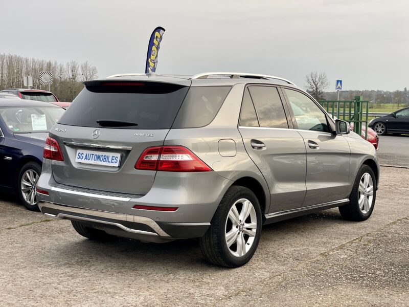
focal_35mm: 52
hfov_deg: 36.8
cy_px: 154
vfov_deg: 28.0
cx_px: 204
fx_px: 614
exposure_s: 1/122
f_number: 2
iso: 25
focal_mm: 6
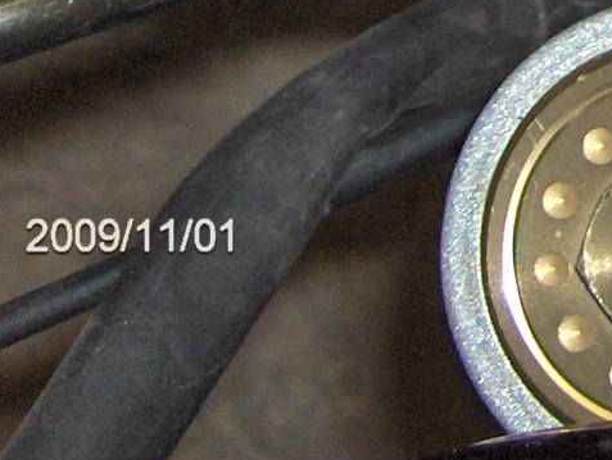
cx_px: 1520
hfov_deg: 8.4
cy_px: -752
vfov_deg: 6.6
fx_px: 3753
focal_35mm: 212
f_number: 4.8
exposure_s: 1/60
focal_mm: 8
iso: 100
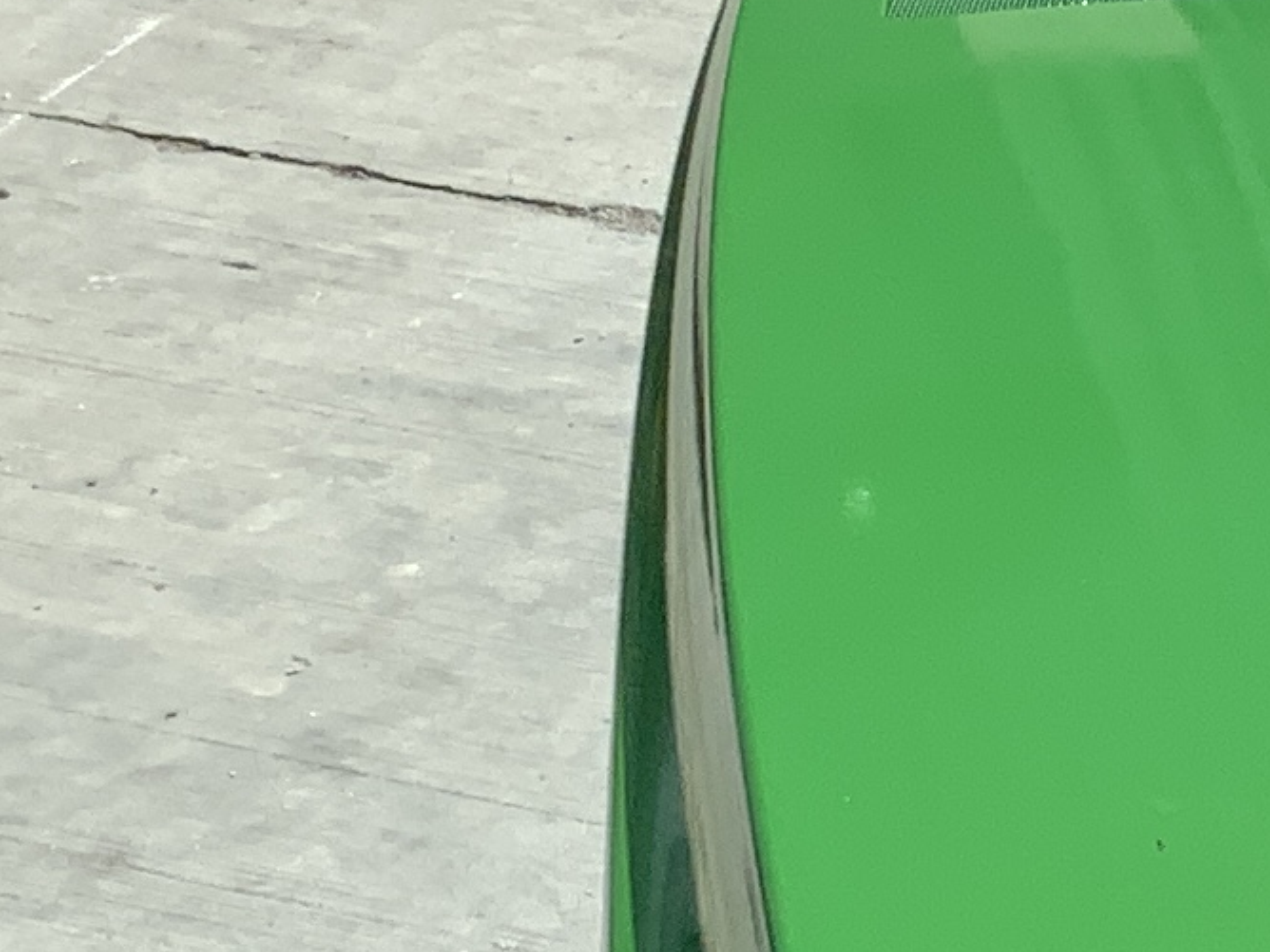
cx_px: 2086
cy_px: 656
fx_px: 6420
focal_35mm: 175
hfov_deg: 10.8
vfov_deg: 8.5
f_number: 1.8
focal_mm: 3
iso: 16
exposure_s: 1/1015
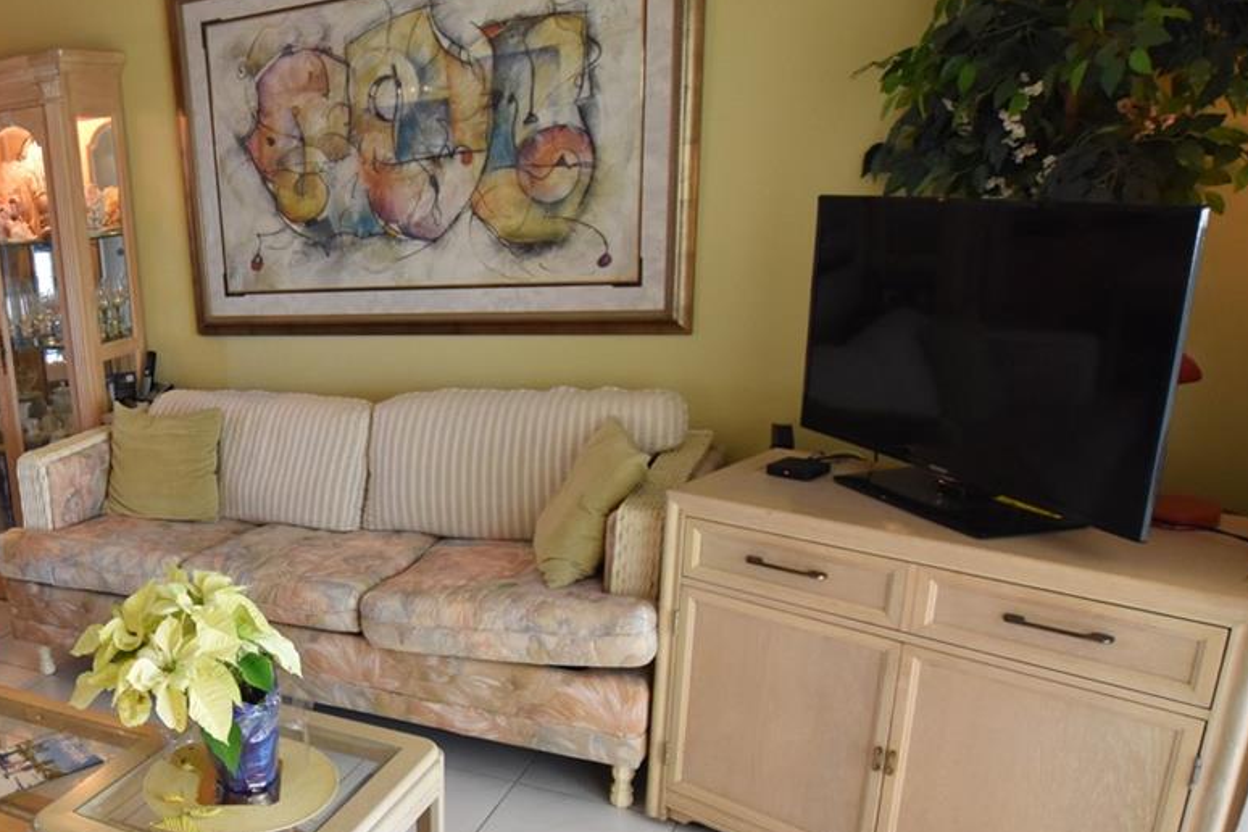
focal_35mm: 31
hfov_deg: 53.9
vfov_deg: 41.6
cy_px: 580
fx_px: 1075
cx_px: 163
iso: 900
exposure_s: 1/60
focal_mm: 10
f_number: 3.5
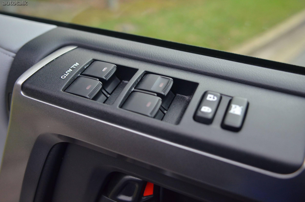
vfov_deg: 39.8
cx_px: 152
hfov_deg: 57.3
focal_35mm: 33
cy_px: 101
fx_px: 279
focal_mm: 22
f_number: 2.8
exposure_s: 1/50
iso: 1600
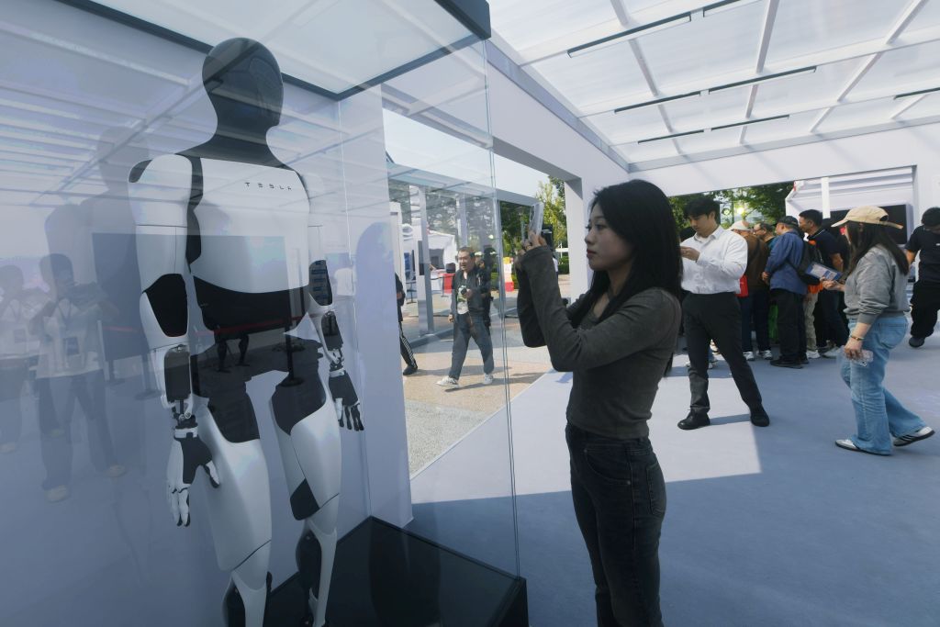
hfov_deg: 104.2
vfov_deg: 81.2
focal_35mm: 14
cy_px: 314
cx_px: 470
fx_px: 366
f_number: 8
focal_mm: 14
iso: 80
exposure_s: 1/250
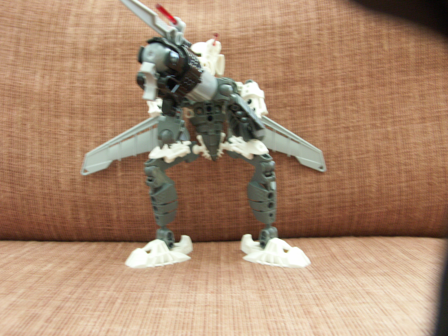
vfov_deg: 44.2
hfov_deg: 56.8
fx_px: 414
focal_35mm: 32
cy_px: 168
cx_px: 224
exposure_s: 1/15
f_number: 2.8
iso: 200
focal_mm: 8.29
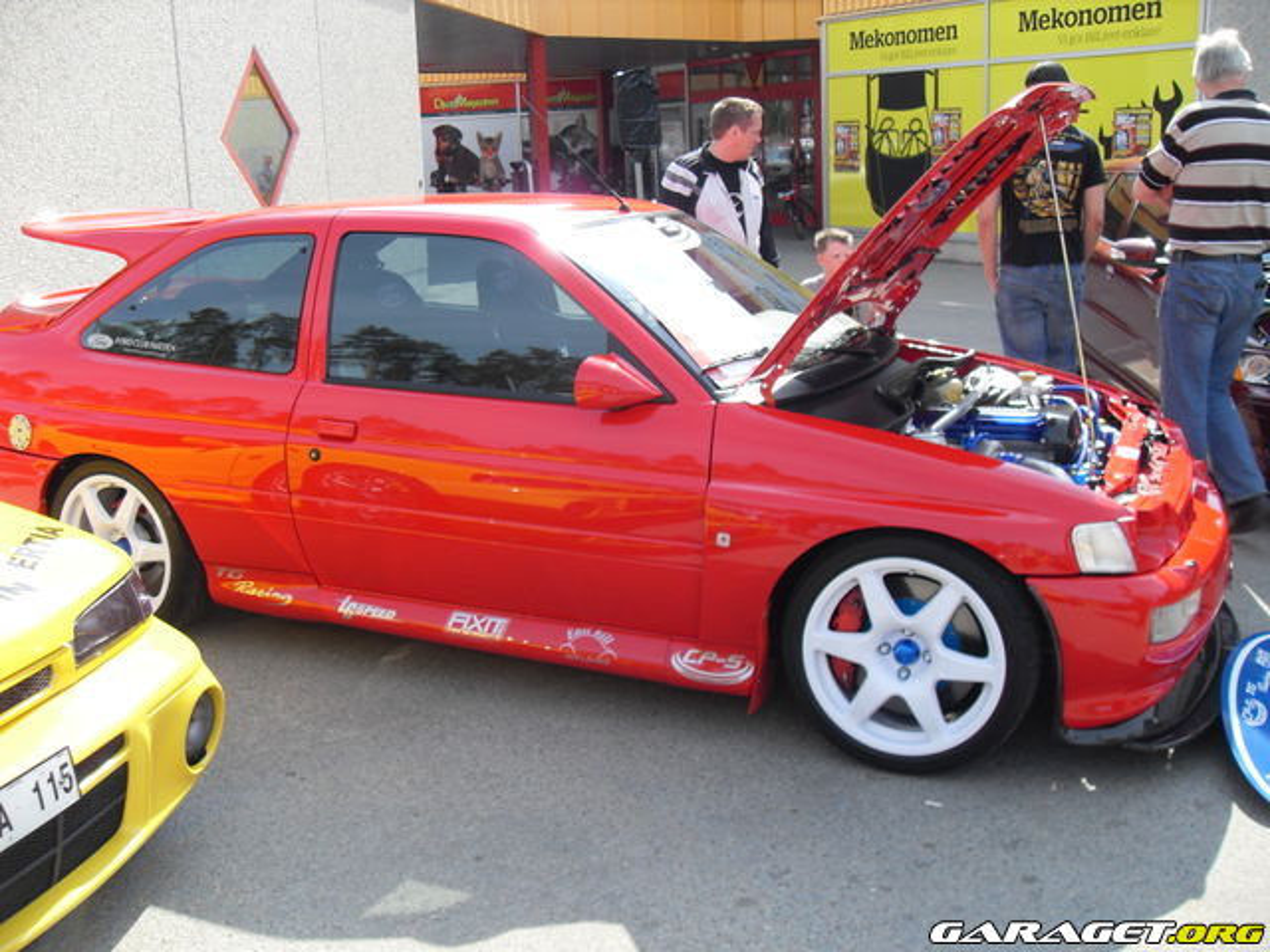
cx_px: 635
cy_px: 476
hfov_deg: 54.0
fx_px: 1247
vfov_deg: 41.8
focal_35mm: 34
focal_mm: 6.3
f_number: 7
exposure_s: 1/90
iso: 80
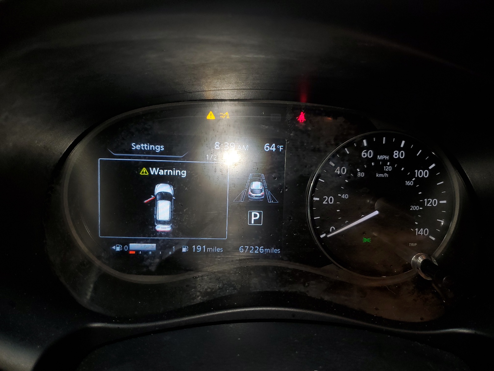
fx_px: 371
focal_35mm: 26
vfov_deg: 53.1
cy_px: 186
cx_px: 247
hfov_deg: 67.3
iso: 61
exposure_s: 1/120
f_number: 1.5
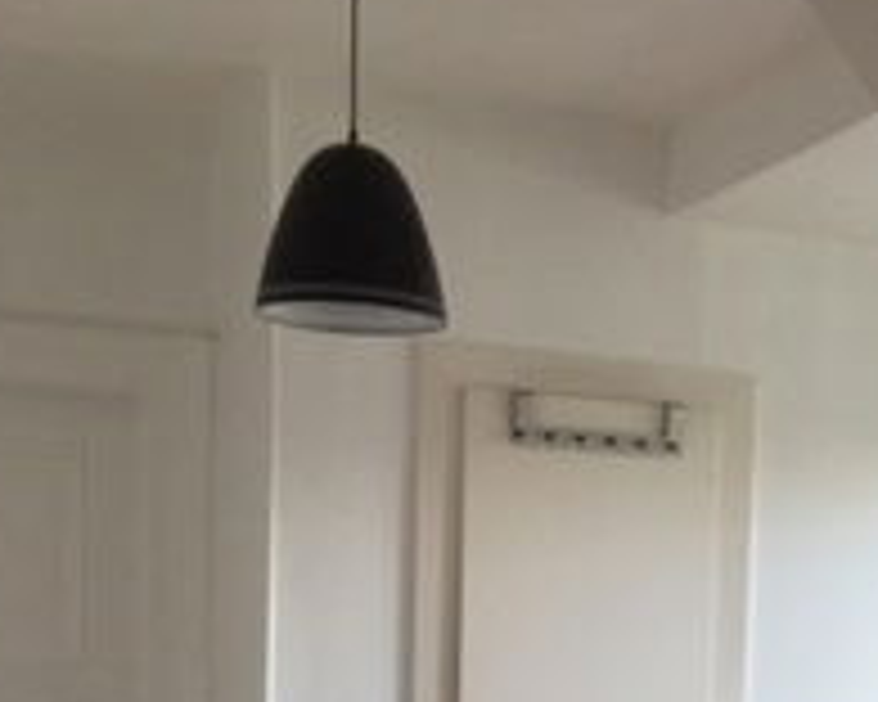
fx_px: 2417
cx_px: 797
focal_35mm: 93
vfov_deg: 15.4
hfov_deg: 20.2
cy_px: 1012
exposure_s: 1/17
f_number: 2.2
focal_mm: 4.15
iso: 50
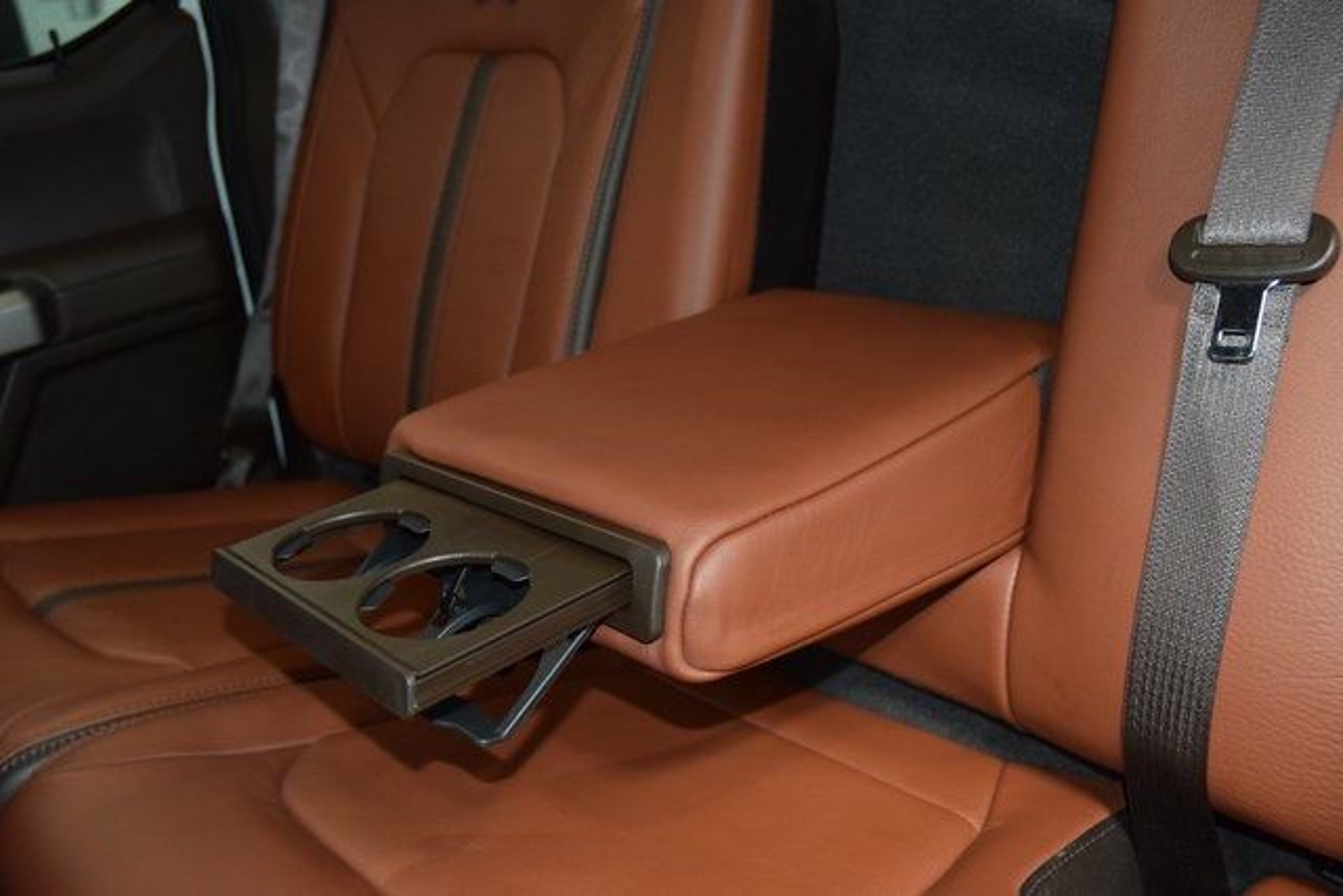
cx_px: 672
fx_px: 1343
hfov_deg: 53.1
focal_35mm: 36
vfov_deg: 36.9
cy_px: 448
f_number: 3.8
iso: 1800
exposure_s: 1/30
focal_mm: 24
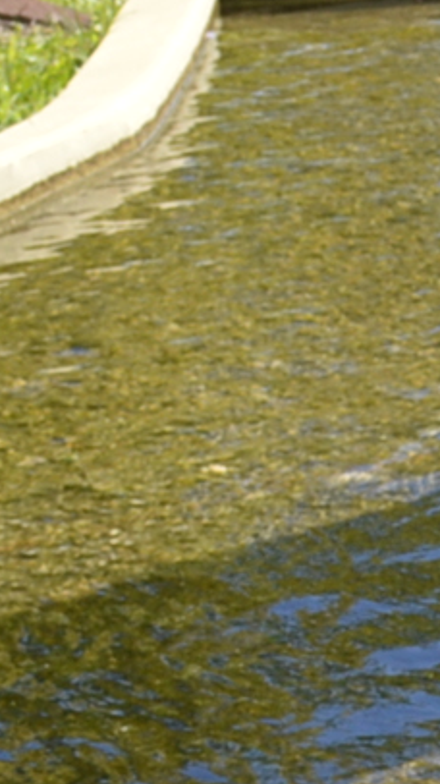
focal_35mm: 256
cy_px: -585
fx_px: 5316
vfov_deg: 8.2
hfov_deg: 4.2
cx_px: 2214
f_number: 7.1
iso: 100
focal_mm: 22
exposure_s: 1/200
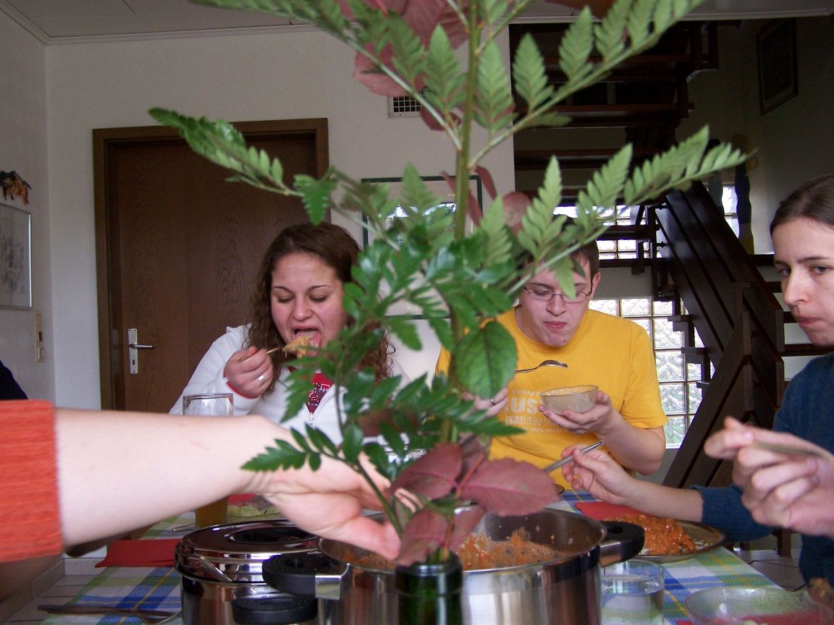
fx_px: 916
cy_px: 312
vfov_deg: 37.7
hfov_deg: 49.0
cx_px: 417
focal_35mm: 38
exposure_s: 1/25
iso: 140
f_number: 2.8
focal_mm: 6.3
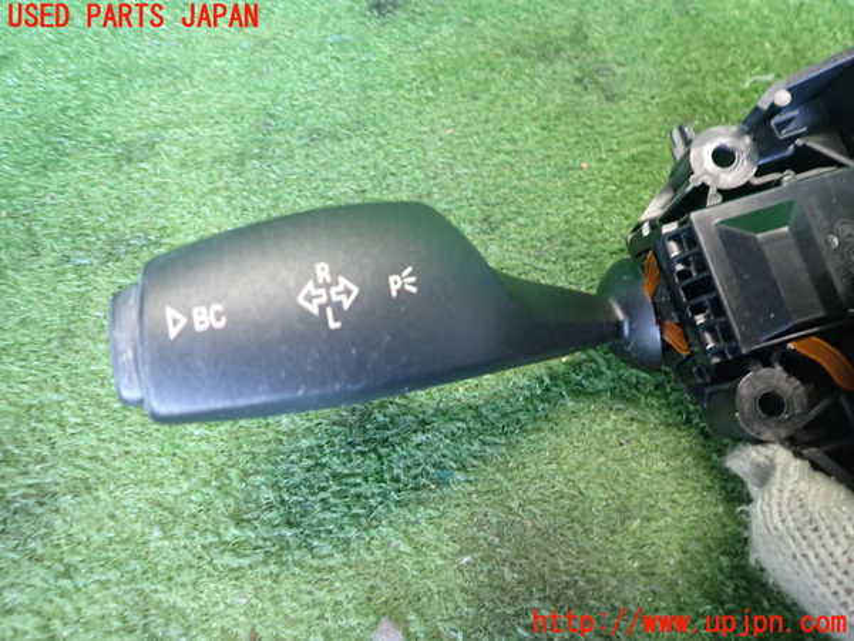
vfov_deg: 54.9
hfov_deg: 69.4
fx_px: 617
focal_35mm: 25
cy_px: 320
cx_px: 427
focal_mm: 4.5
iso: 400
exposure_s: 1/30
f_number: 2
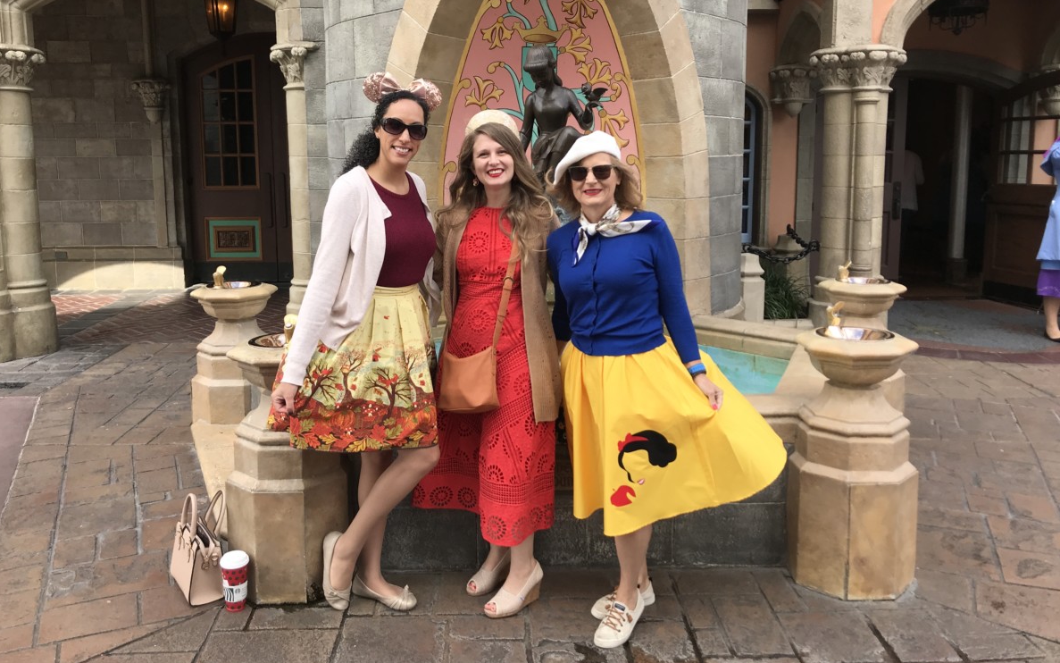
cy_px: 273
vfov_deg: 41.7
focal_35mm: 30
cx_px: 525
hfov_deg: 62.9
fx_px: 867
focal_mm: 3.99
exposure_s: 1/720
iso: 20
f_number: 1.8
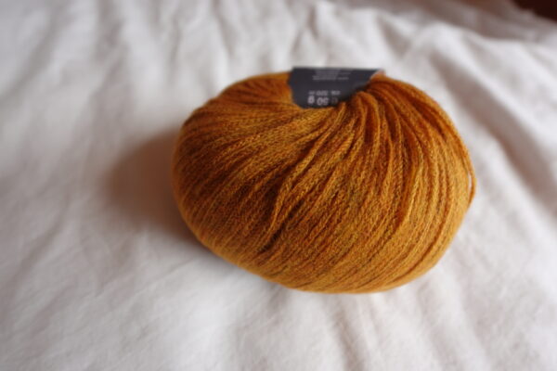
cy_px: 186
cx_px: 278
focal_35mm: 18
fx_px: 278
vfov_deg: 67.4
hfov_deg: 90.0
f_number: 1.8
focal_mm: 6.9
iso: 125
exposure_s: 1/320
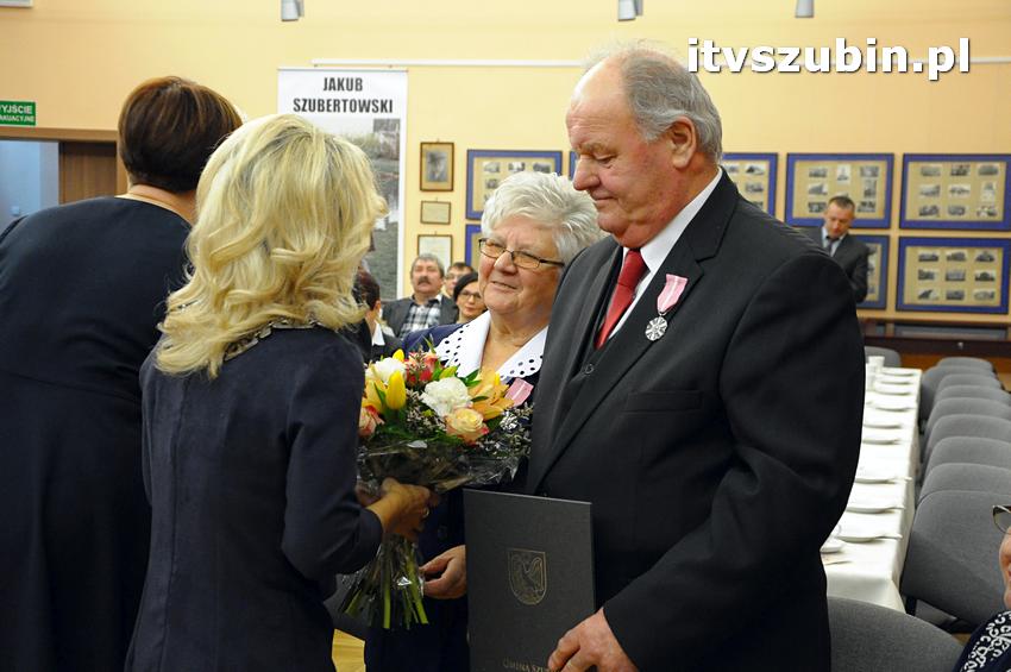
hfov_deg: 33.4
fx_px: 1683
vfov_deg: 22.6
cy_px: 336
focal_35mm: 60
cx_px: 506
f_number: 5.6
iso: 2500
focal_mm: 40
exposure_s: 1/80
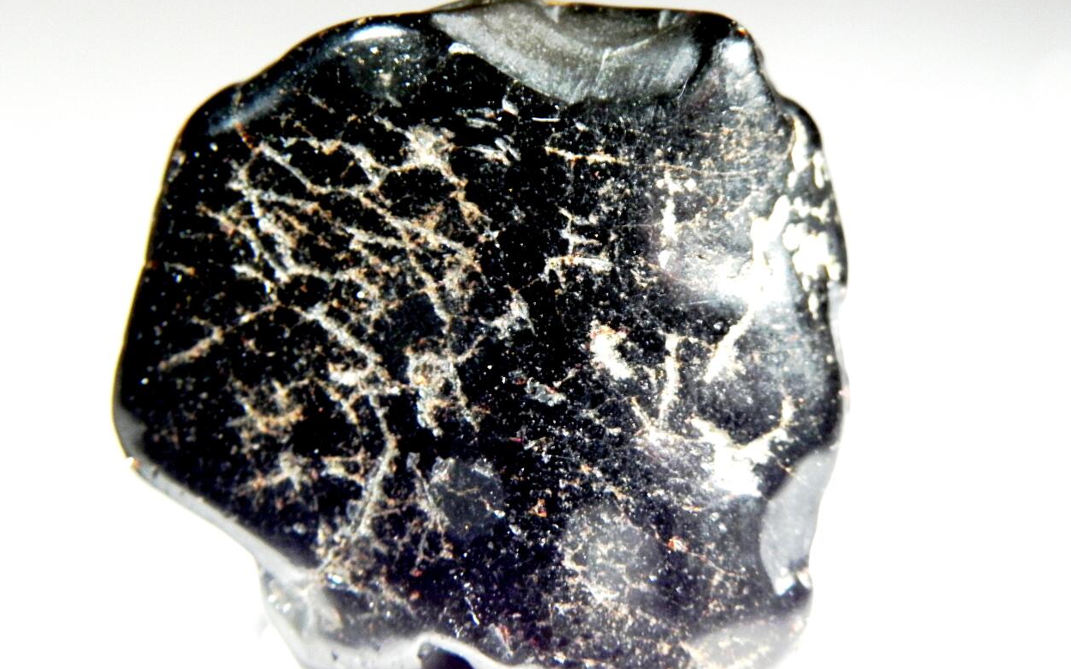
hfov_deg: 20.6
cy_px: 358
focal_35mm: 101
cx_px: 535
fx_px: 2948
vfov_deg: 12.9
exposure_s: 1/7.1
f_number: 4
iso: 400
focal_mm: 16.9
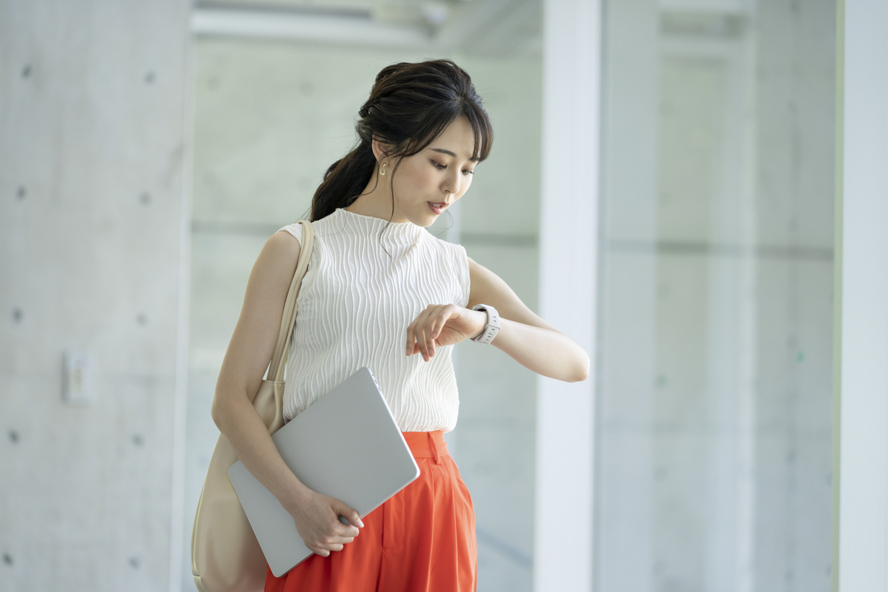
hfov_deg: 19.1
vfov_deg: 12.8
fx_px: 2639
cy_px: 296
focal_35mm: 107
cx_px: 444
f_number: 2.8
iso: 400
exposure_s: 1/250
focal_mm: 107
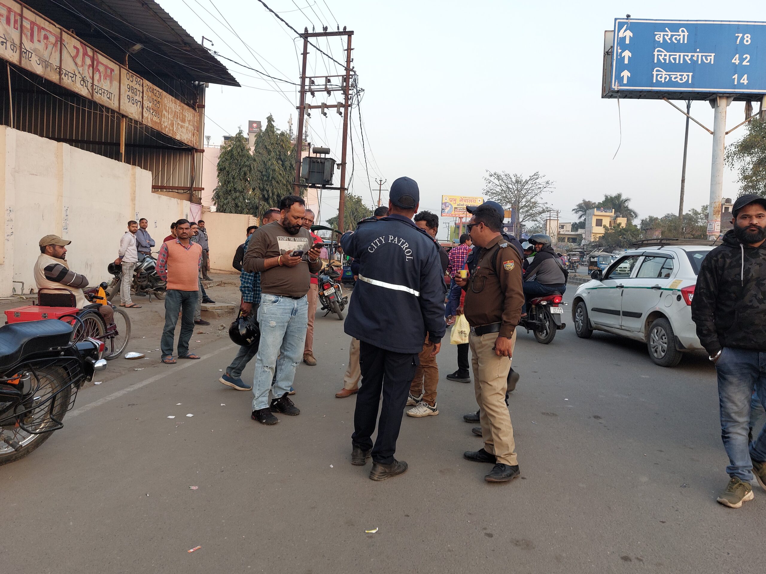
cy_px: 287
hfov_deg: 69.4
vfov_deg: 54.9
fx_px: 553
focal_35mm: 25
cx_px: 383
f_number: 1.8
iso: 32
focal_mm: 5.23
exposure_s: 1/100
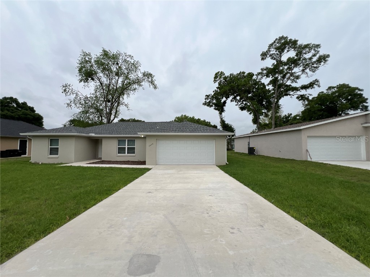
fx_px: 139
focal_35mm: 13
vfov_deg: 89.9
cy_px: 138
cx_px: 185
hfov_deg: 106.2
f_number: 1.8
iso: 32
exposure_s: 1/1263
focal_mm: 1.57
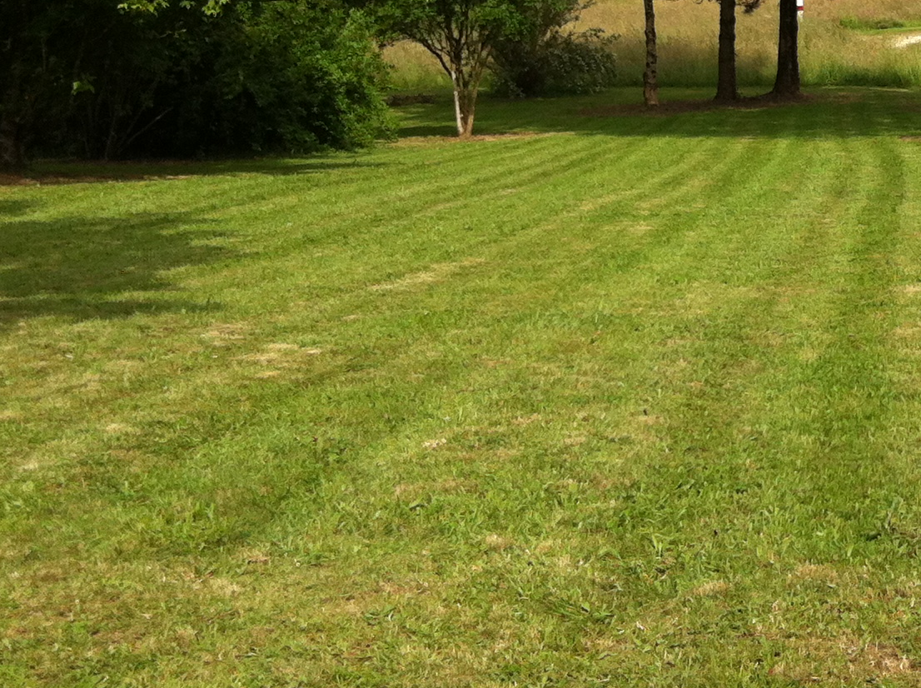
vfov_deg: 17.6
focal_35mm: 82
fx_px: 2178
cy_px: 31
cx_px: 893
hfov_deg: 23.0
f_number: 2.8
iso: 80
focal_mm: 3.85
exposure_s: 1/887
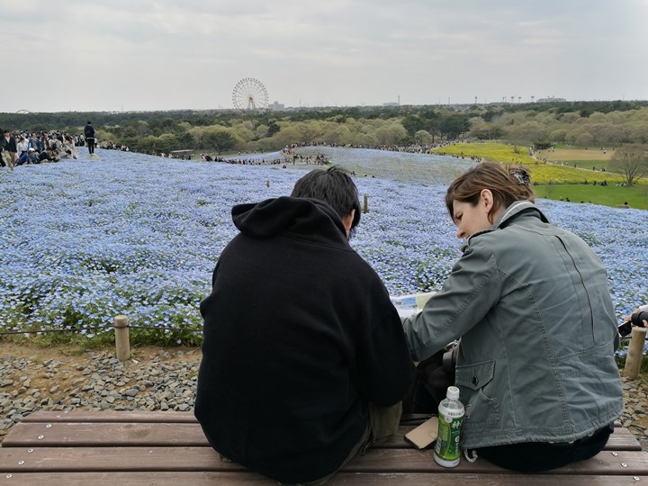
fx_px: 505
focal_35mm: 27
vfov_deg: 51.4
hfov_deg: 65.3
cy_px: 243
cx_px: 324
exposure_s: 1/842
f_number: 2.2
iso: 50
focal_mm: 4.5
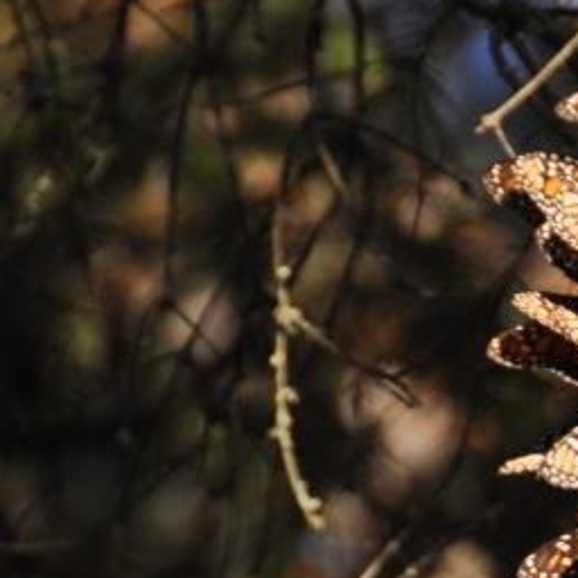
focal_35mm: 1020
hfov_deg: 1.7
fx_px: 19269
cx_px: 1154
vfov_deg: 1.7
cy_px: 616
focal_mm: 200
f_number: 5.6
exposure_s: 1/500
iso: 360
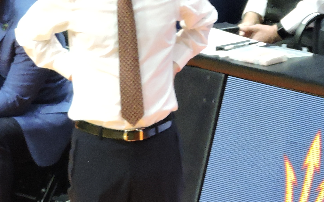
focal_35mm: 2058
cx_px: 35
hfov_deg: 1.0
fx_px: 18172
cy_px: 19
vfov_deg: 0.6
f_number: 5
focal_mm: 124.9
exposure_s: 1/50
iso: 800
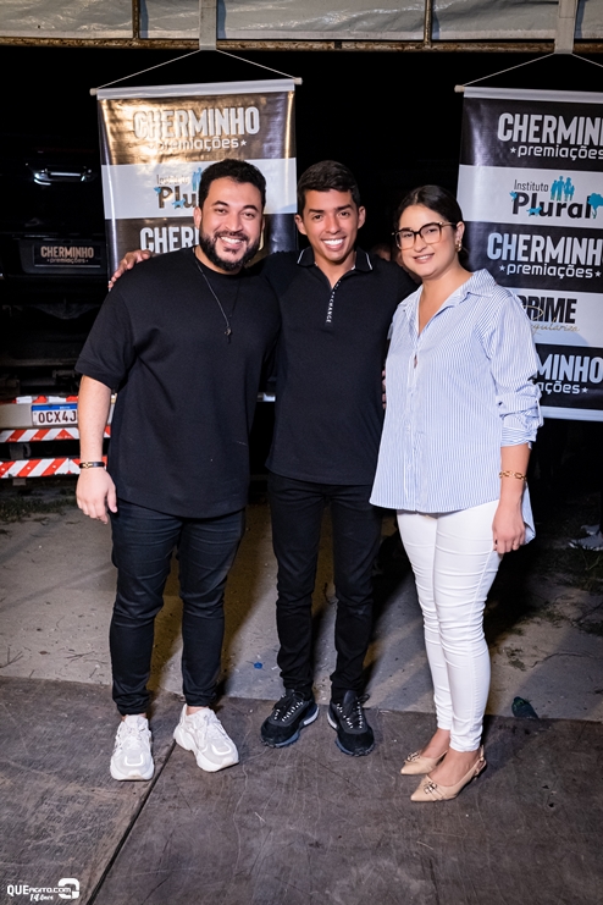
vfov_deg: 53.1
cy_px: 452
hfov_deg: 36.9
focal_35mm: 36
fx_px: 904
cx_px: 302
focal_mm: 24
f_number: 2.8
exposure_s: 1/250
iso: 2500
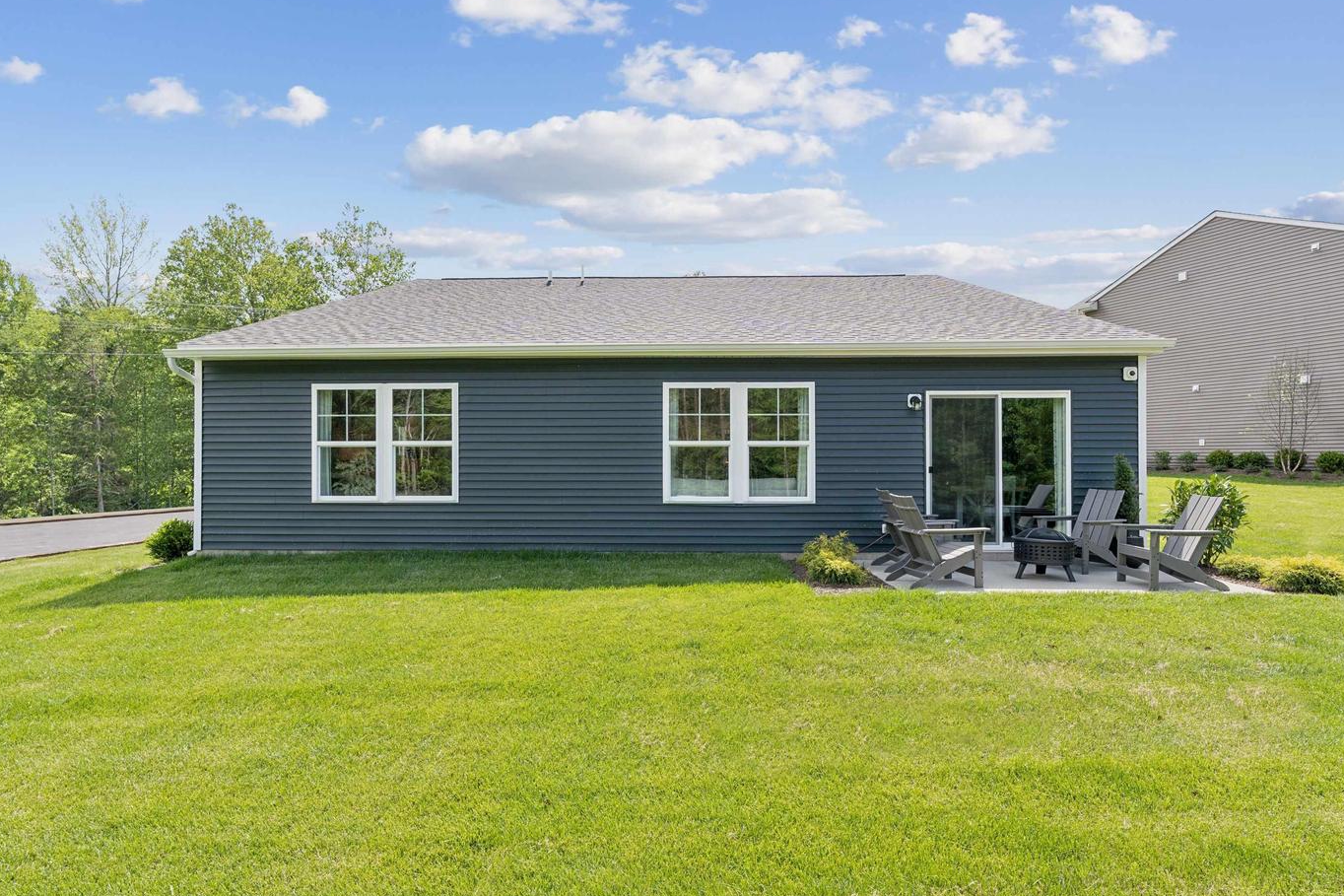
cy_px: 458
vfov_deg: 64.5
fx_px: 709
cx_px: 678
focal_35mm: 19
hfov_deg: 86.9
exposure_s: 1/125
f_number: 9
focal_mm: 18
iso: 200
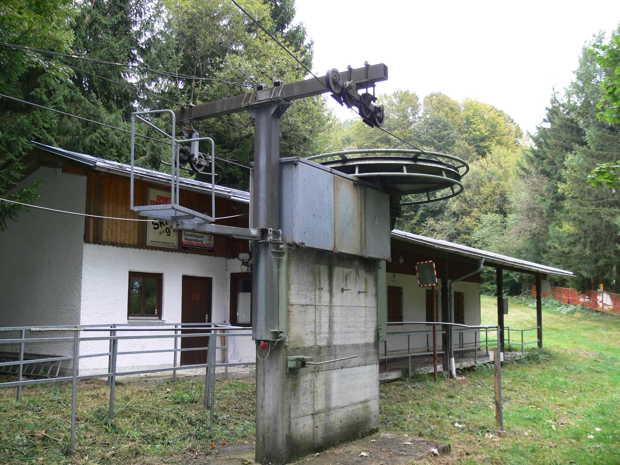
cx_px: 310
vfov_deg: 40.7
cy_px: 232
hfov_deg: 52.6
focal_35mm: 35
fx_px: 627
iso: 80
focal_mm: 7.4
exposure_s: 1/30
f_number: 2.8
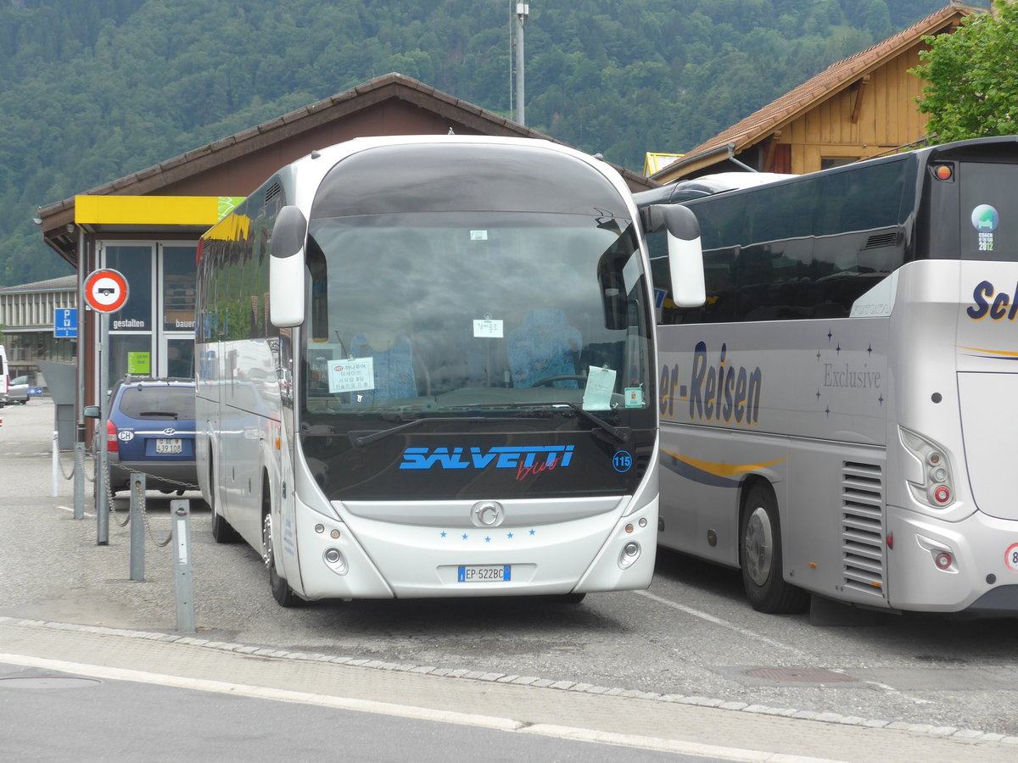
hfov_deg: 22.8
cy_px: 382
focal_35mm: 86
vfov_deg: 17.2
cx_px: 509
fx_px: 2529
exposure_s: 1/200
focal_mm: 17
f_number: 4.5
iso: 160
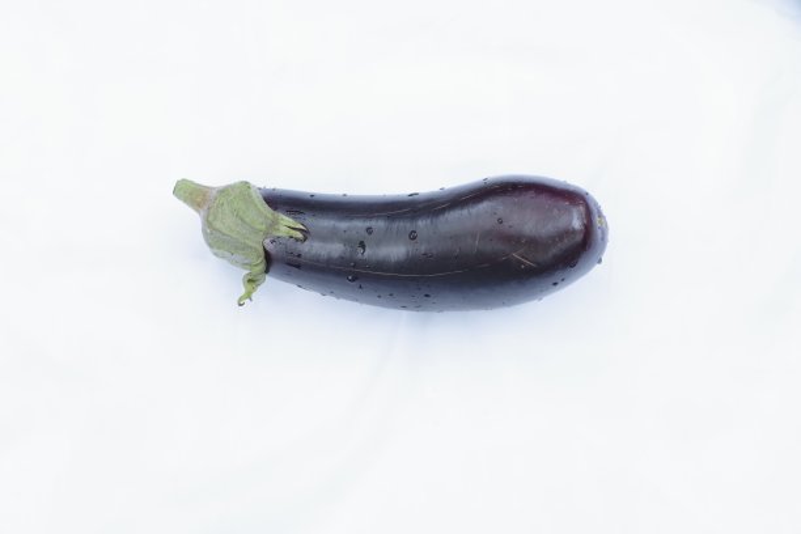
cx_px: 400
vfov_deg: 24.6
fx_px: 1224
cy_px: 267
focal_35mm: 55
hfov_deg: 36.2
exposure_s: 1
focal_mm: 55
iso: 200
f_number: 8
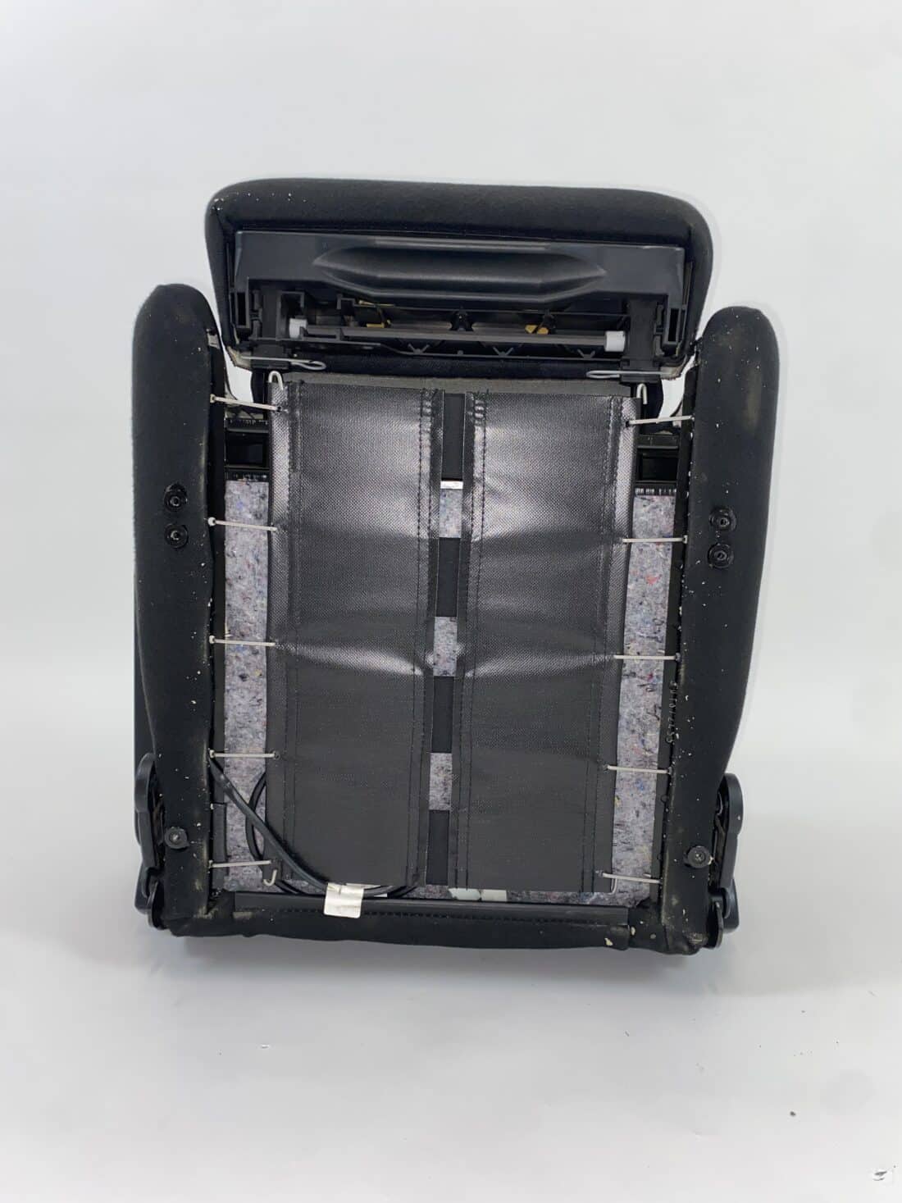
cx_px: 451
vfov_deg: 67.3
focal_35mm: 26
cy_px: 602
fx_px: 903
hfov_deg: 53.1
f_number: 1.8
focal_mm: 4.25
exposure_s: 1/100
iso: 100
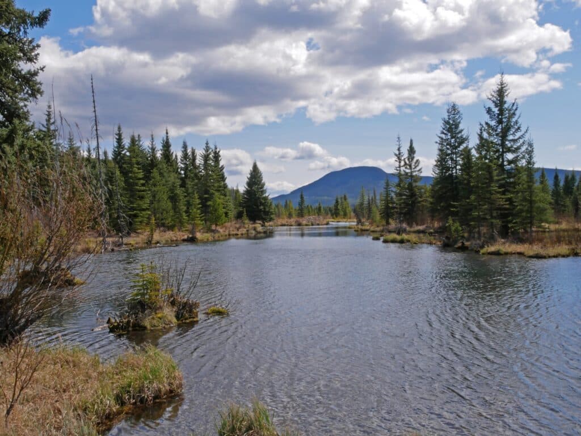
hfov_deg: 53.9
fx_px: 571
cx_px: 290
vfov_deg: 41.8
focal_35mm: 34
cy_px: 218
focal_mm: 17
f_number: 22
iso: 200
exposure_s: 1/60
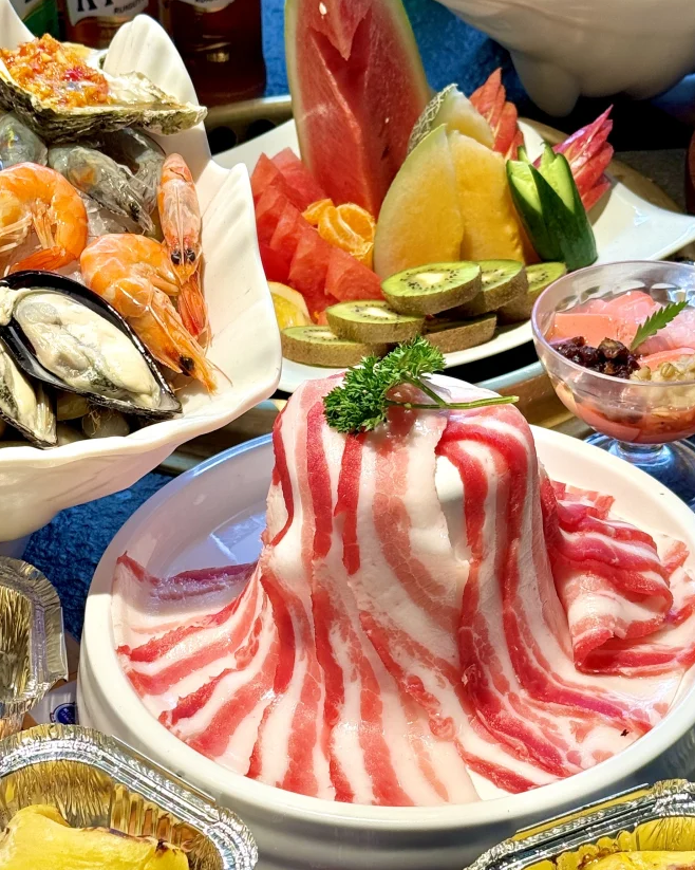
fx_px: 2109
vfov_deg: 23.3
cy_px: 523
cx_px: 393
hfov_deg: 18.7
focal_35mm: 82
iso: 50
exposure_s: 1/121
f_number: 1.78
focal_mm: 6.76
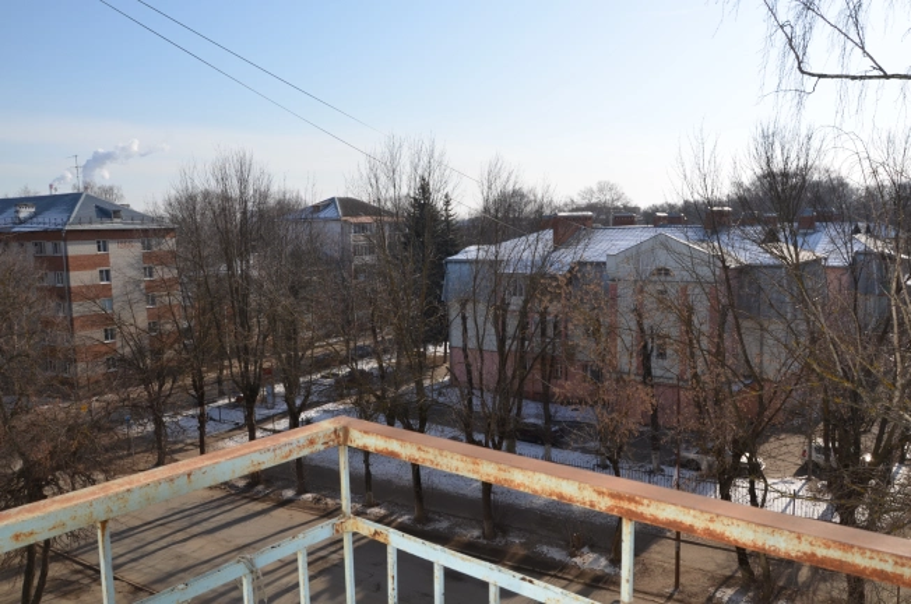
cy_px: 302
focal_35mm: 27
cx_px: 456
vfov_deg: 47.7
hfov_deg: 67.5
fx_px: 682
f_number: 9
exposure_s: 1/200
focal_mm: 18
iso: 100
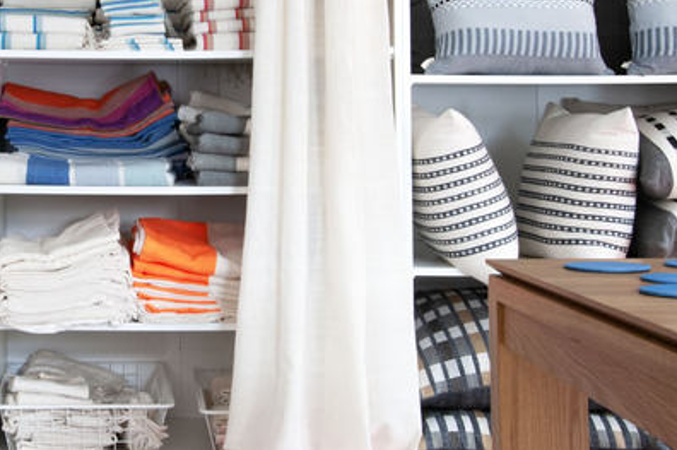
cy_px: 164
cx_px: 89
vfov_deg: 20.8
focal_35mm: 65
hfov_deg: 29.9
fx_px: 1221
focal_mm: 22
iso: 250
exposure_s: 1/4
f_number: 13
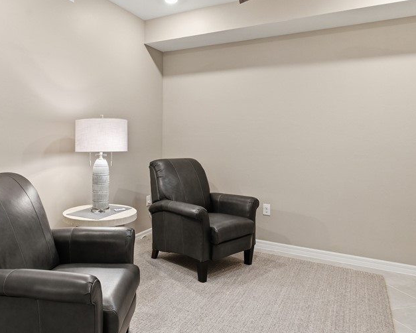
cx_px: 161
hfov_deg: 65.2
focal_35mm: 26
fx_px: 320
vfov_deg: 54.7
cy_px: 142
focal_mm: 16
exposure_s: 1/25
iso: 400
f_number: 9
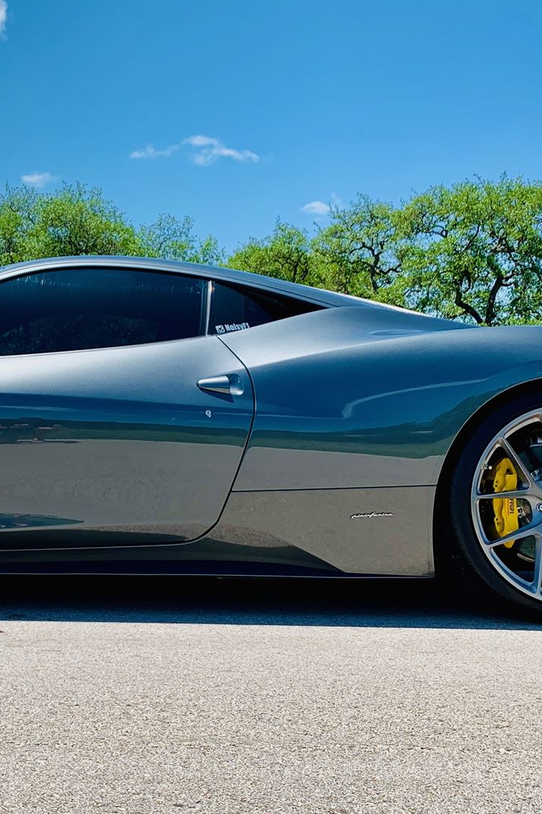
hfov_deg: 26.6
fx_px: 1107
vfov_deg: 40.3
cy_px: 362
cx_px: 57
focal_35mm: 49
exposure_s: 1/1468
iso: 25
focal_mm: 4.25
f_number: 1.8
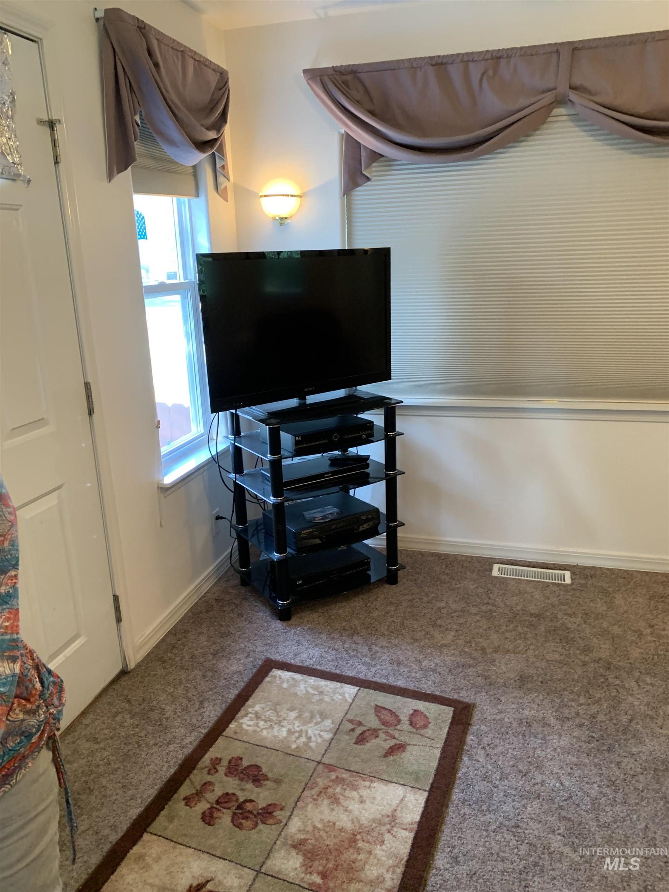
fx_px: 670
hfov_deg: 53.1
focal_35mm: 26
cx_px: 334
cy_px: 446
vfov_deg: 67.3
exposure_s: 1/60
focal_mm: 4.25
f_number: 1.8
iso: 250
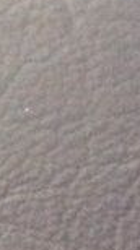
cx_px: -355
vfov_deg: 14.6
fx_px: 962
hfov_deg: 7.0
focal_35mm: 145
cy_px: 0
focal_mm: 3.3
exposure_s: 1/20
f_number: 2.4
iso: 250
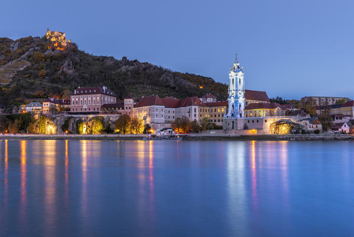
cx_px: 177
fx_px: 374
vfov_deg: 35.1
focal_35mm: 38
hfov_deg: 50.7
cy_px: 118
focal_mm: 38
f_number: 9
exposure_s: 13
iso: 200
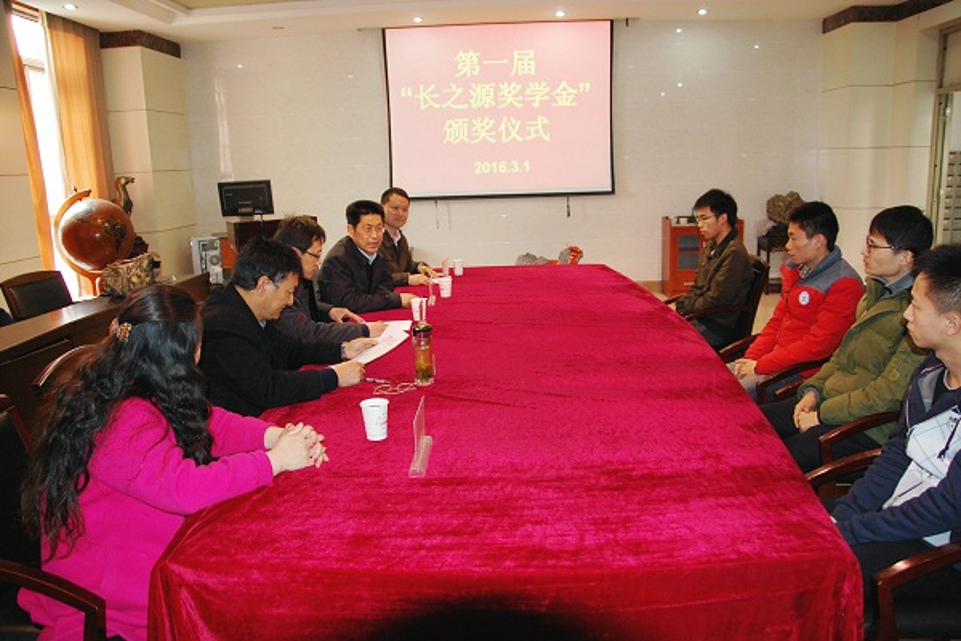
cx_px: 480
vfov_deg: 47.9
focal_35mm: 27
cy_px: 320
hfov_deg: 67.4
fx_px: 721
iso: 400
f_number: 3.5
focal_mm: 18
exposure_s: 1/60
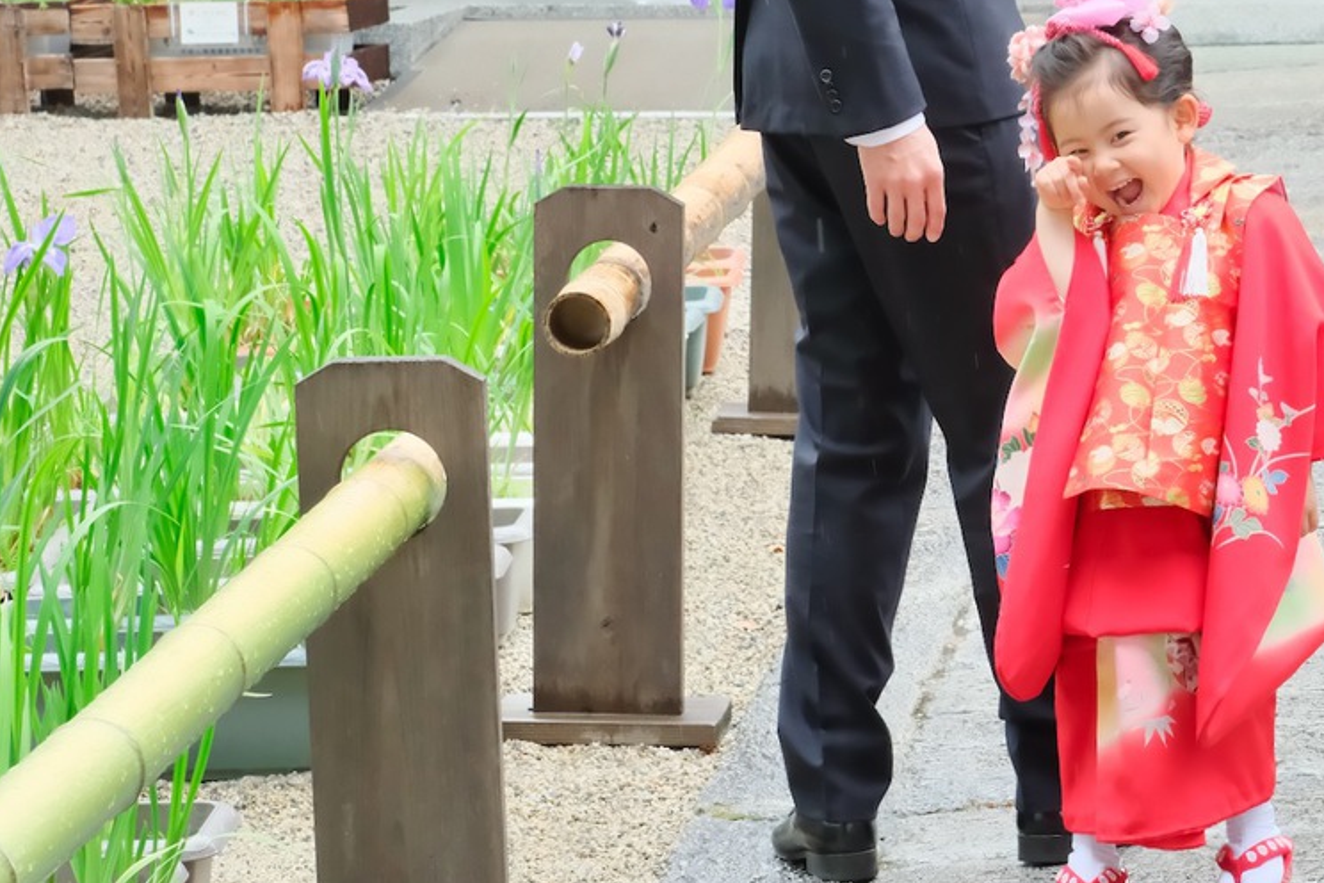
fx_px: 5553
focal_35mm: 151
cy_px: 101
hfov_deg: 13.4
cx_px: 1267
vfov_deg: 9.1
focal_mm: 51.8
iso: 1600
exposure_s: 1/250
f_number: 7.1
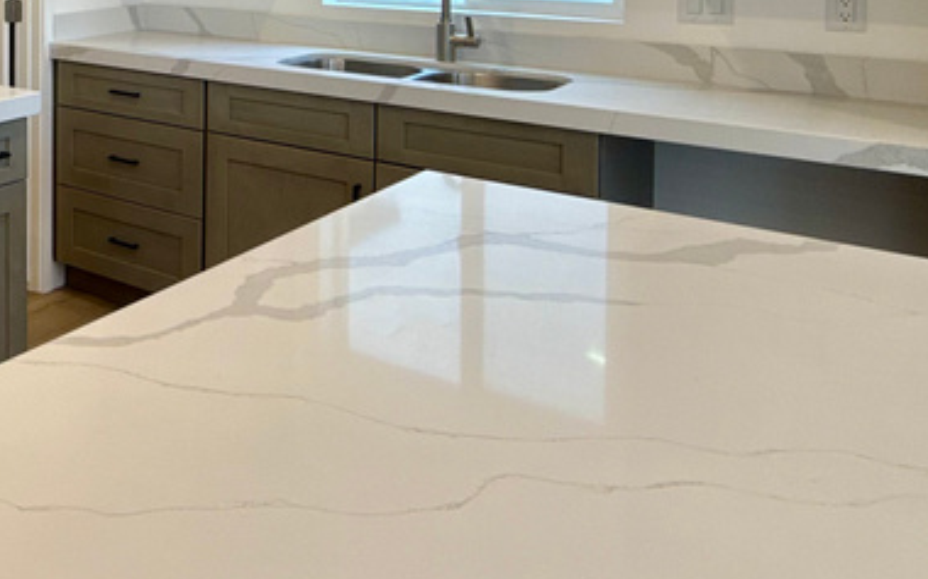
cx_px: -122
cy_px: -46
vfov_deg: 29.1
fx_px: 1011
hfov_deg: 39.2
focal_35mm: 40
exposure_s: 1/60
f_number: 2.2
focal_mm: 2.22
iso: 50
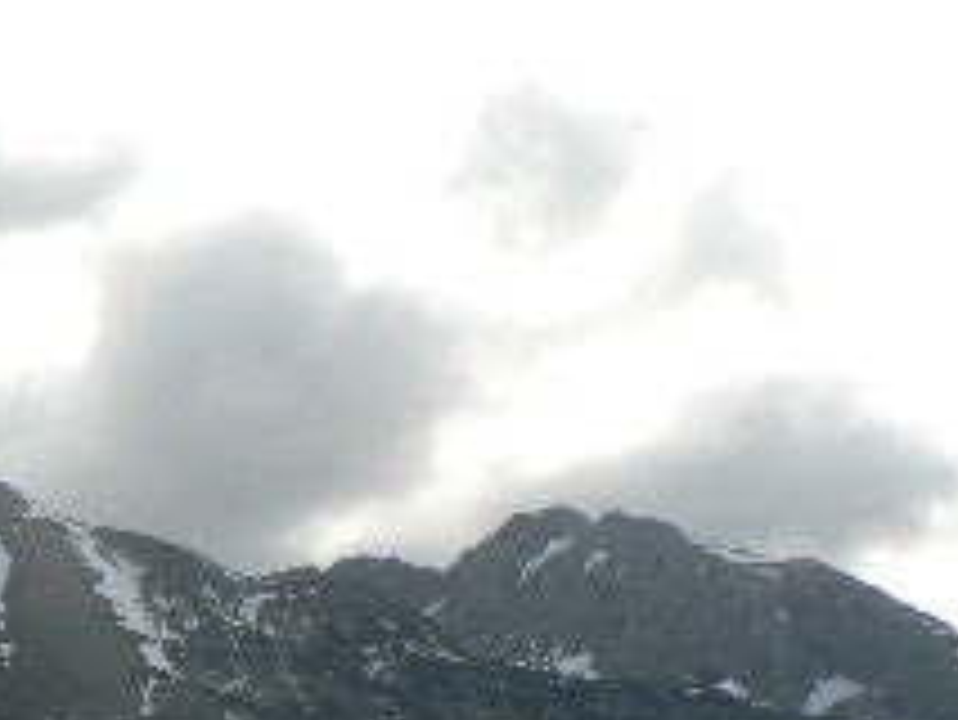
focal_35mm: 108
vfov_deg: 13.2
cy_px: 958
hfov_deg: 16.8
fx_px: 2991
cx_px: -387
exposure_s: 1/400
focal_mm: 6
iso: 80
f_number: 4.5
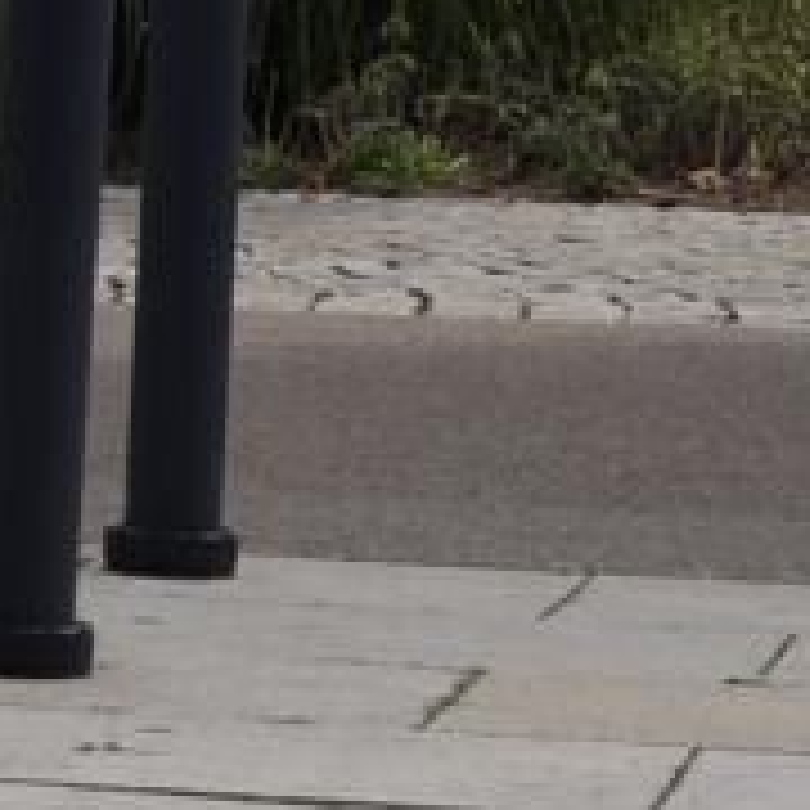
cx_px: -1352
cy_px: 1102
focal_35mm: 331
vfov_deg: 5.3
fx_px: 8763
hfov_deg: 5.1
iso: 100
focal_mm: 26
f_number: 6.3
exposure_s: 1/400
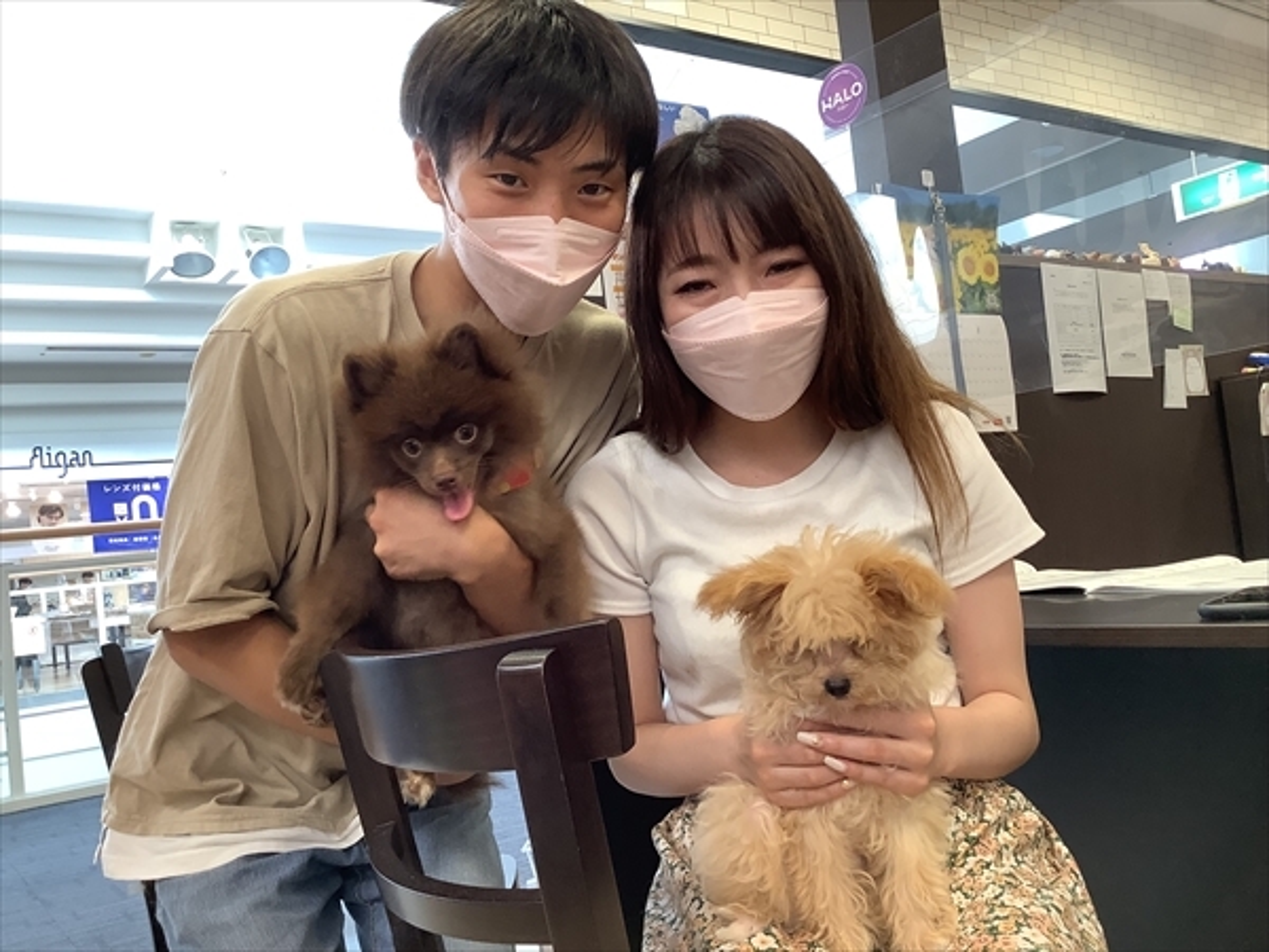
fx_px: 1136
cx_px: 634
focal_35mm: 31
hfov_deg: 58.4
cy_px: 476
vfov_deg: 45.4
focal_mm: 3.3
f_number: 2.4
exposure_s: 1/60
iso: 80
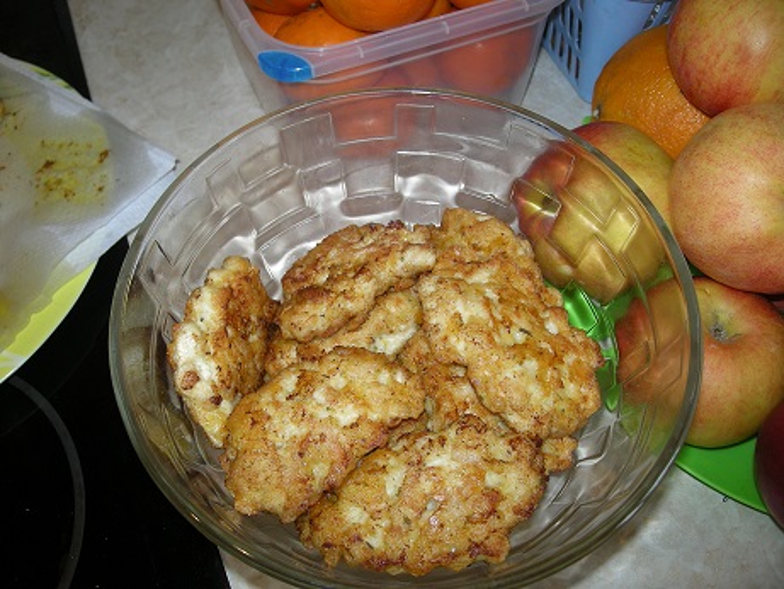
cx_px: 392
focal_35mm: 35
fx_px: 793
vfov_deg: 40.7
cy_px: 294
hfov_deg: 52.6
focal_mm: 5.7
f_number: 2.8
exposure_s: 1/36.6
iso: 50
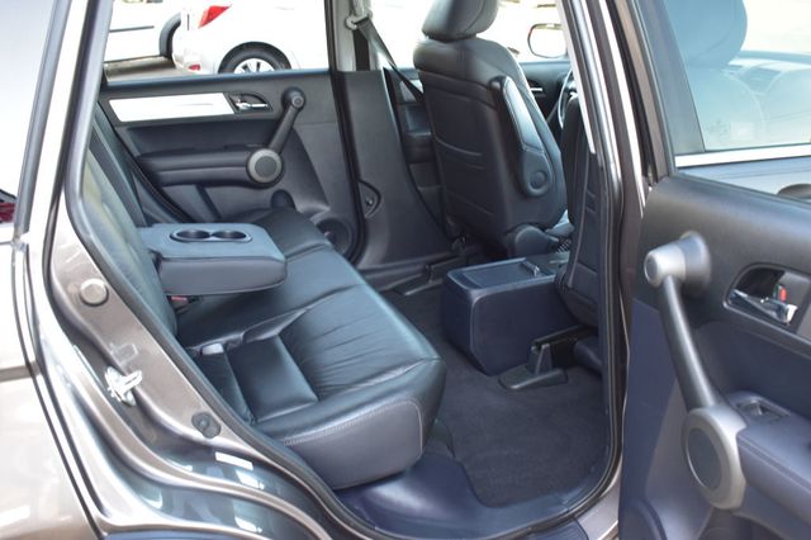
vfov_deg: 38.3
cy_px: 270
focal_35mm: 34
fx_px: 777
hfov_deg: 55.1
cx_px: 406
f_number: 6.3
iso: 400
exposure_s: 1/15
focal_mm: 23
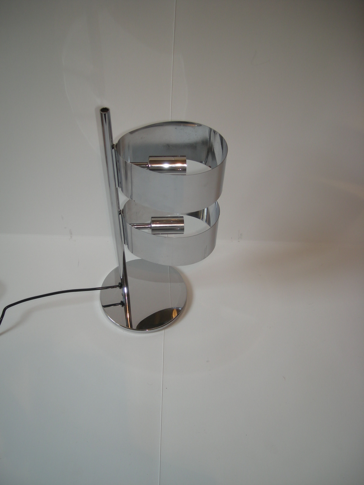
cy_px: 242
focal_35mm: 35
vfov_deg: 52.6
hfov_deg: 40.7
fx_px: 491
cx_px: 182
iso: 50
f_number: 2.8
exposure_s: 1/48.4
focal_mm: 5.7
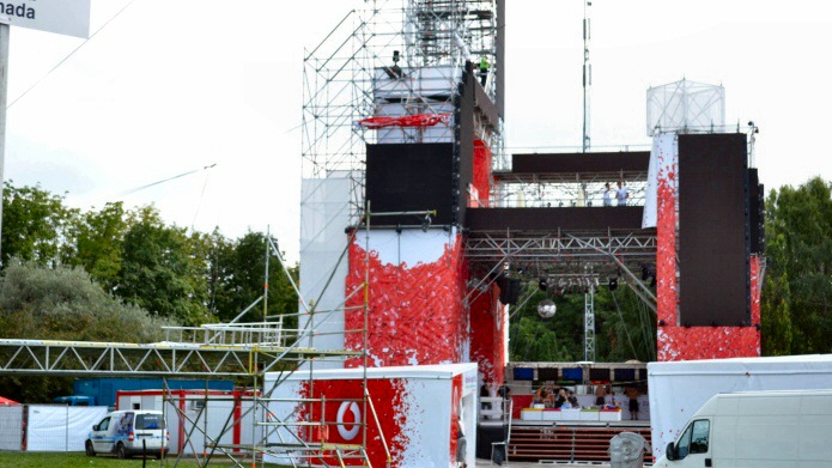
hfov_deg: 32.4
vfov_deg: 18.5
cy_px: 216
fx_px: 1434
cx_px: 421
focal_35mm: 65
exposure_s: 1/1250
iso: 640
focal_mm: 36
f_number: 5
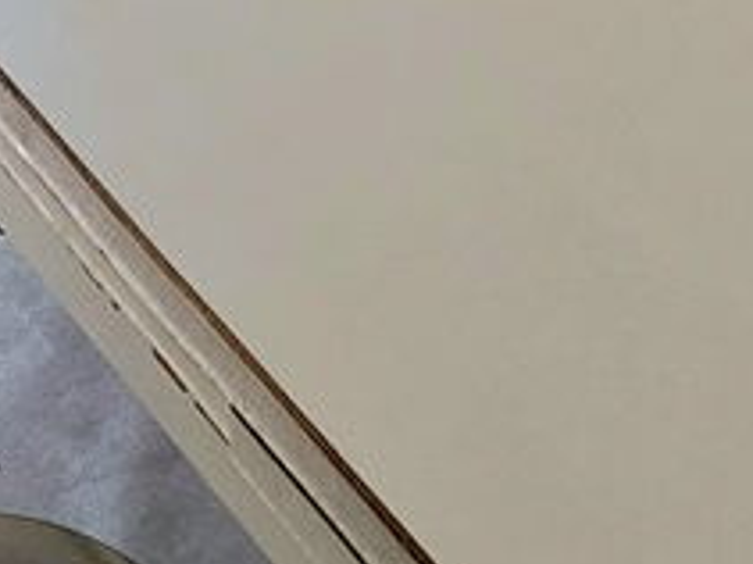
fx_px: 3957
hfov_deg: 10.8
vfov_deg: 7.0
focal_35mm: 182
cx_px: 614
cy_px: -1292
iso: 25
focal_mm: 5.23
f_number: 1.8
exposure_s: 1/103
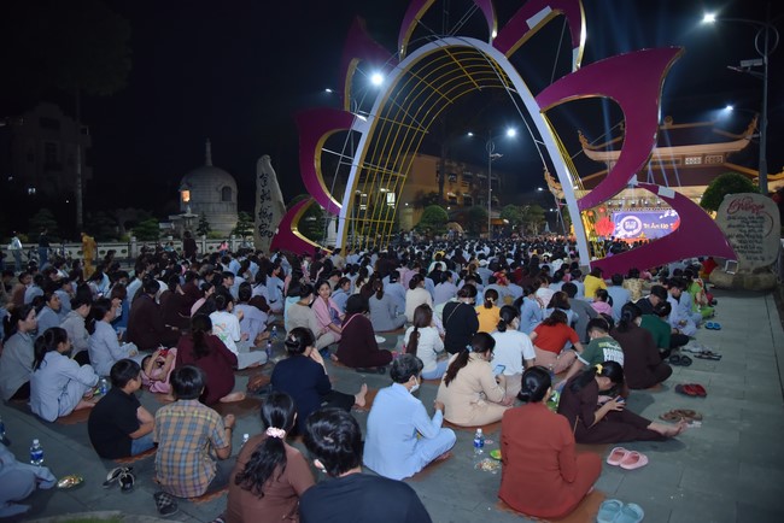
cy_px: 262
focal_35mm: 24
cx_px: 392
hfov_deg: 73.7
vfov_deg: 53.2
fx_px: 523
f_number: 4
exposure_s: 1/60
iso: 1000
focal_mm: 24
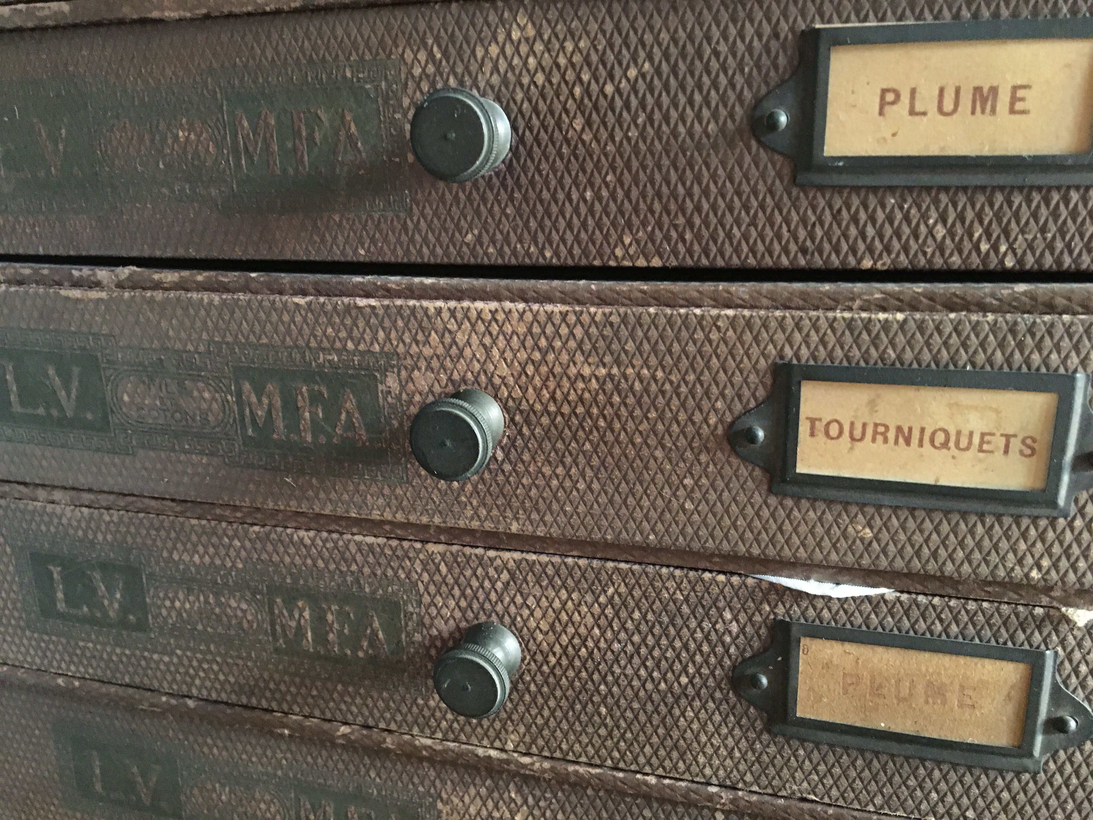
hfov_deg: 61.7
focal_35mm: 29
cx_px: 546
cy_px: 410
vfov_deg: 48.2
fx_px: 916
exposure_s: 1/17
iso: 500
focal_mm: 4.15
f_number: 2.2
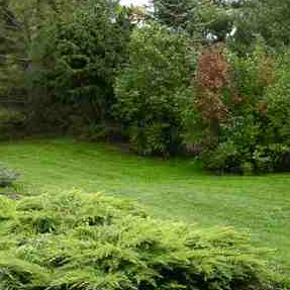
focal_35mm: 69
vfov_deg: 24.9
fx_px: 654
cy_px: 103
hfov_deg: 24.0
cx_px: 283
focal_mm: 8.9
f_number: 5
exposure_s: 1/49.8
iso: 50
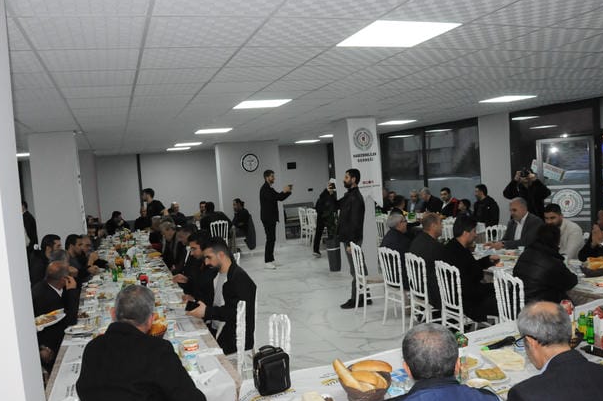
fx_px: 502
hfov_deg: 61.9
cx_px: 279
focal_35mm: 30
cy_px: 202
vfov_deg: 43.5
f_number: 7.1
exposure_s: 1/200
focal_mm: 18
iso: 3200
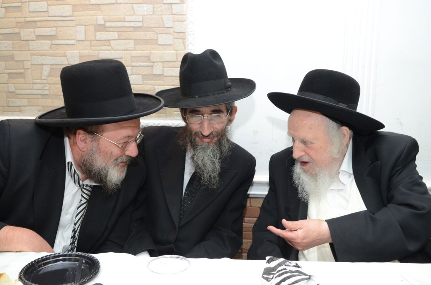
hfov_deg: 62.0
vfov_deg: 43.4
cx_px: 216
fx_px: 358
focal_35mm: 30
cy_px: 142
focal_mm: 20
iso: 1000
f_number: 3.5
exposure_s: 1/125
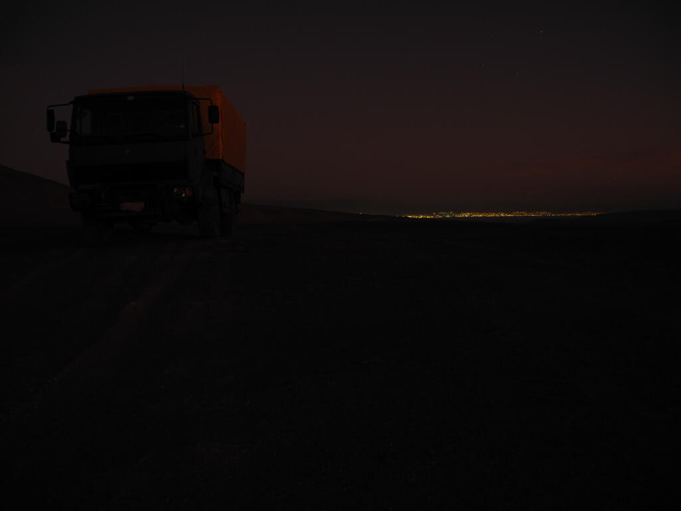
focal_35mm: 28
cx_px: 340
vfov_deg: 49.7
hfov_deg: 63.4
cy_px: 256
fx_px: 551
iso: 100
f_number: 2.8
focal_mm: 6
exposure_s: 2
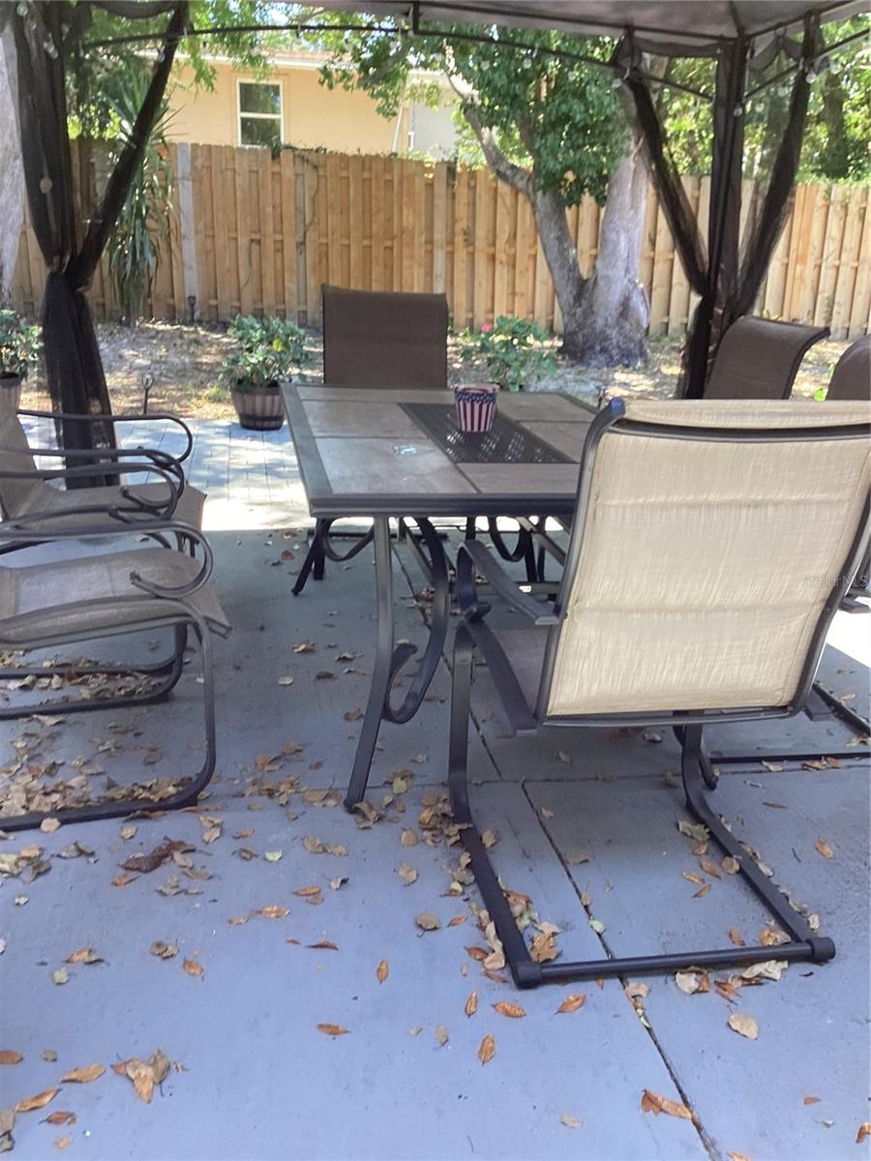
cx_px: 436
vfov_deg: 58.4
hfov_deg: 45.4
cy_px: 580
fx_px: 1040
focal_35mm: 31
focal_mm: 3.3
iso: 64
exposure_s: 1/120
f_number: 2.4
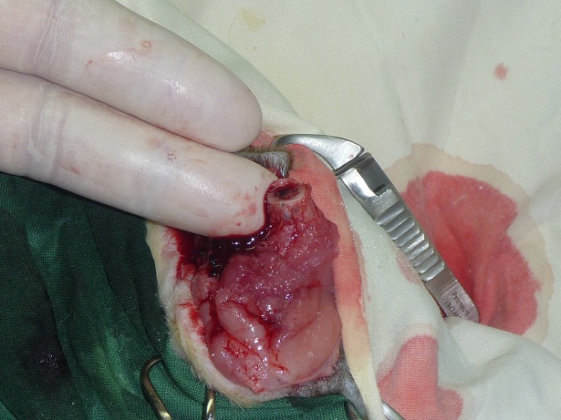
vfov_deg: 18.2
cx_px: 280
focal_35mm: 81
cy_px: 210
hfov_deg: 24.1
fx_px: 1312
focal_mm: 7.4
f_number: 4.2
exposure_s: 1/30
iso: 100
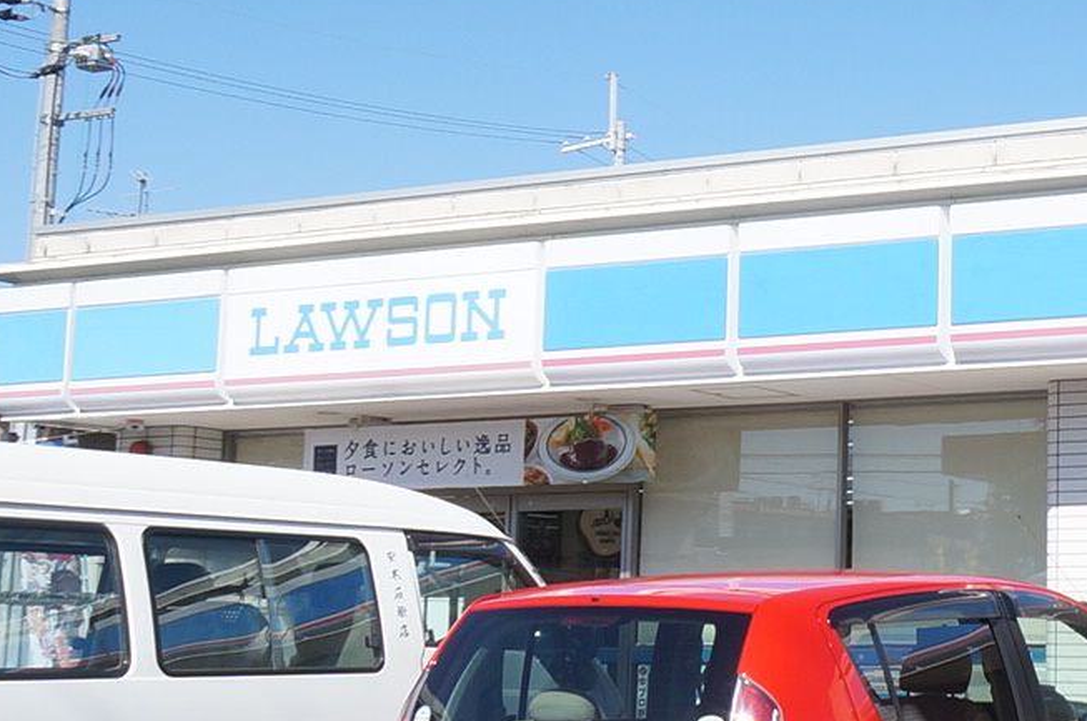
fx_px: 2713
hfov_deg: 21.6
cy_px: 371
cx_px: 1167
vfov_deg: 15.1
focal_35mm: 90
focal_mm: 16
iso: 100
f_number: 9
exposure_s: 1/125
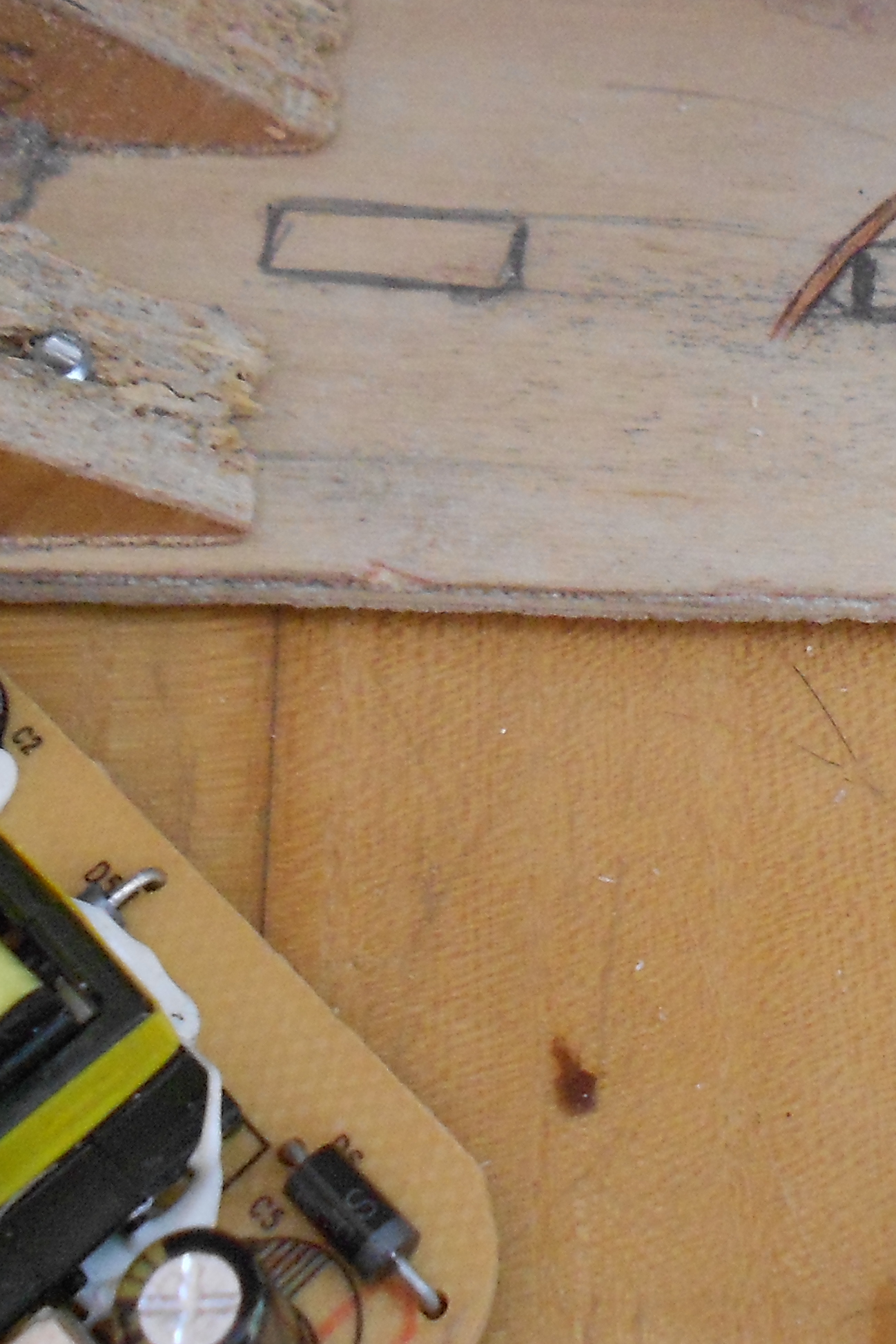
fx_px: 2240
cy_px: 448
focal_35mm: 60
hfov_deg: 22.3
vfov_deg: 33.1
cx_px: 732
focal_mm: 4.6
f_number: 3.2
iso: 400
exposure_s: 1/13
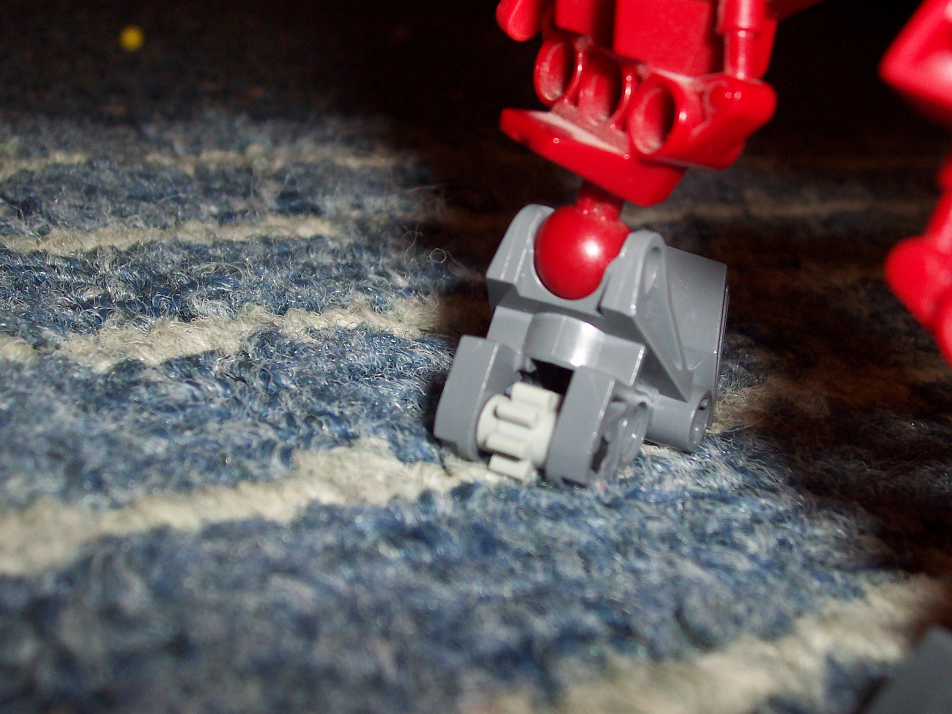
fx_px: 1265
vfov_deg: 31.5
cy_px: 357
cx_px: 476
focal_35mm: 46
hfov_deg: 41.2
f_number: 3
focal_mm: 7
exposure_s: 1/60
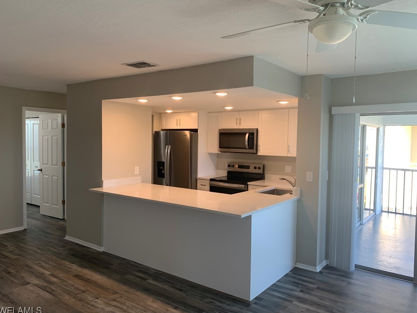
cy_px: 158
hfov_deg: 65.3
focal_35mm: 27
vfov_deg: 51.4
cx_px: 207
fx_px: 325
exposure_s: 1/120
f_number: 1.8
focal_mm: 4.25
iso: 80
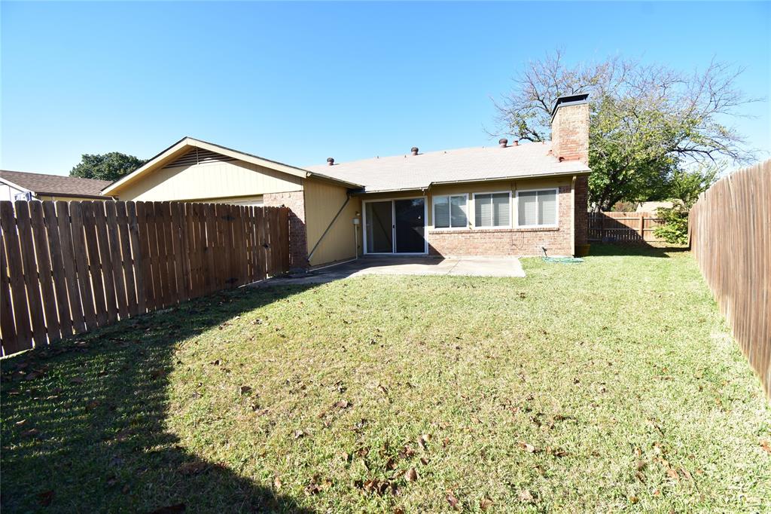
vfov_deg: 77.3
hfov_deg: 100.4
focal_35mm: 15
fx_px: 321
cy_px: 257
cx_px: 386
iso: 100
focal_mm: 10
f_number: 7.1
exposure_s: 1/100
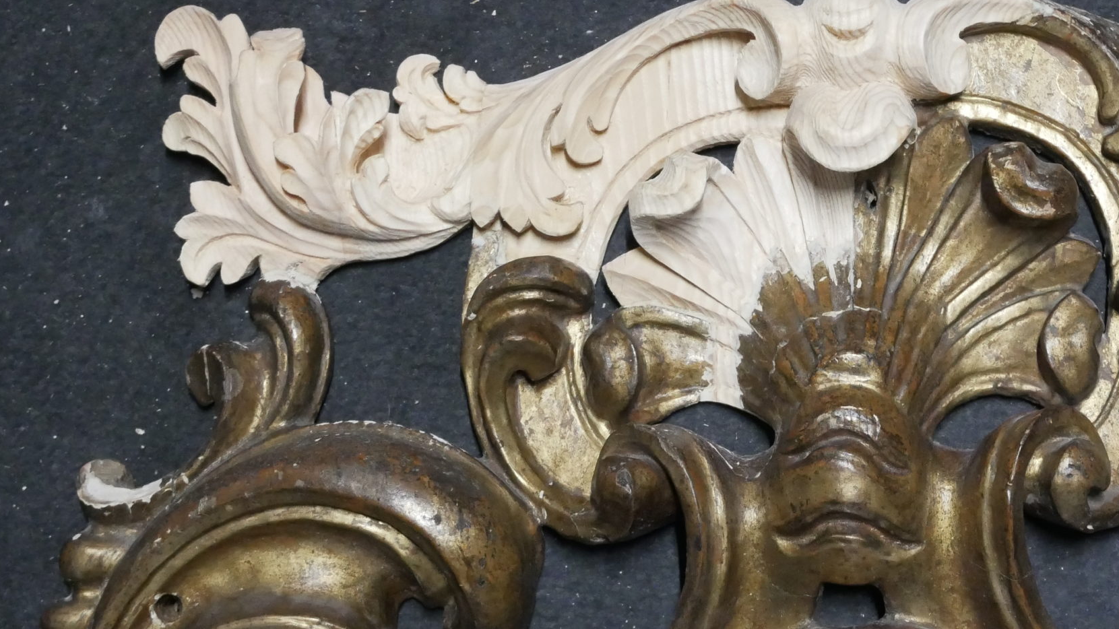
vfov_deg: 14.3
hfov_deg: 25.0
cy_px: 490
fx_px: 2492
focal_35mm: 84
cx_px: 837
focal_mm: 25
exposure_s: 1/10
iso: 3200
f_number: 5.1
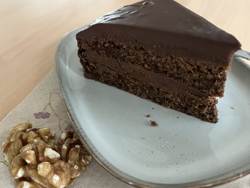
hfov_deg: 58.3
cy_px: 106
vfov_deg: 45.3
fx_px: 224
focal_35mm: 31
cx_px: 130
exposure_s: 1/44
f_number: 1.6
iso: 500
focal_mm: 5.1
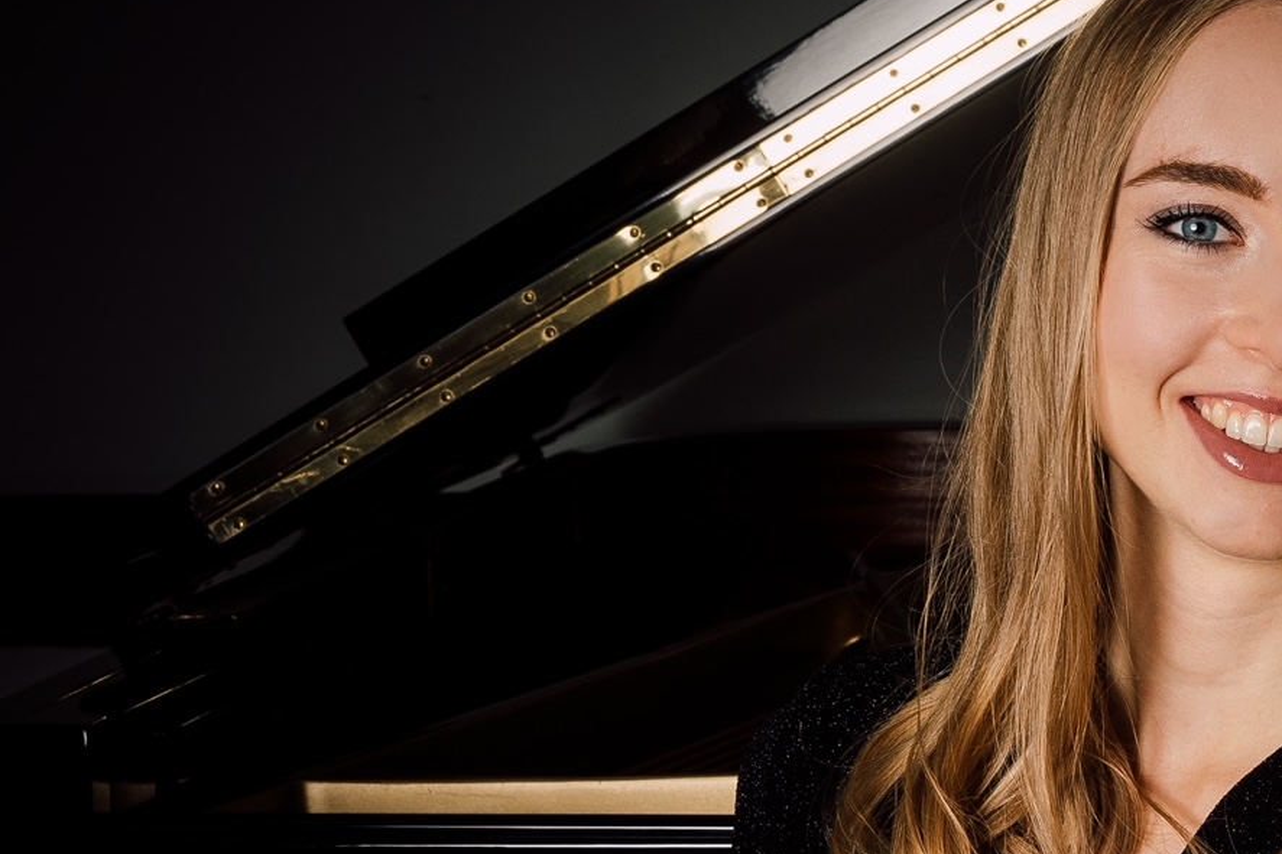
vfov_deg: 7.3
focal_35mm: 186
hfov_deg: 10.9
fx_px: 6622
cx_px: 1463
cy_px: 894
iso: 64
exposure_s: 1/160
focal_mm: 55
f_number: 11
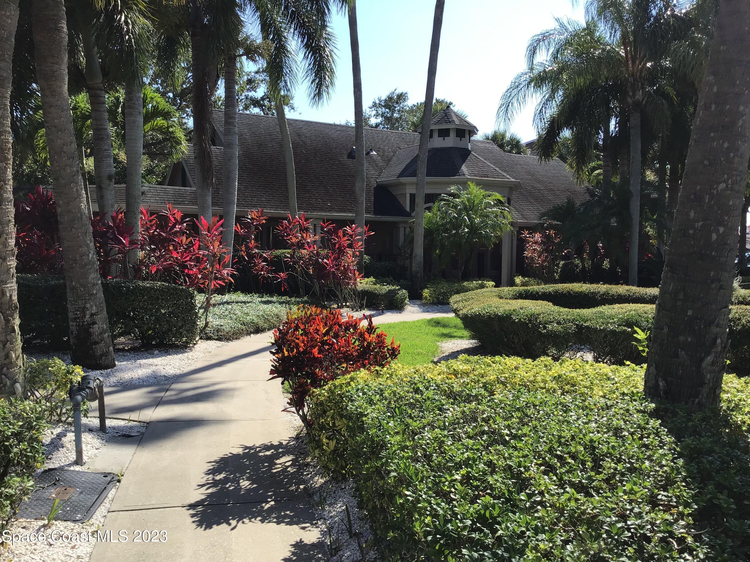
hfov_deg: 58.4
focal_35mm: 31
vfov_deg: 45.4
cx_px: 375
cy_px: 281
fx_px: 672
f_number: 2.4
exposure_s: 1/840
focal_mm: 3.3
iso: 25
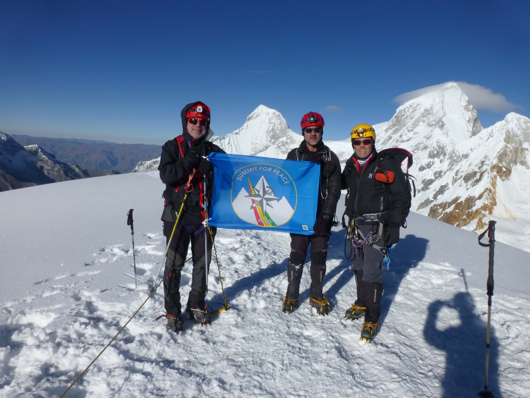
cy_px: 199
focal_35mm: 25
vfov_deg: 54.9
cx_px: 265
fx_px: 383
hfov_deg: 69.4
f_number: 5
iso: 100
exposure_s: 1/1600
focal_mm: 4.3
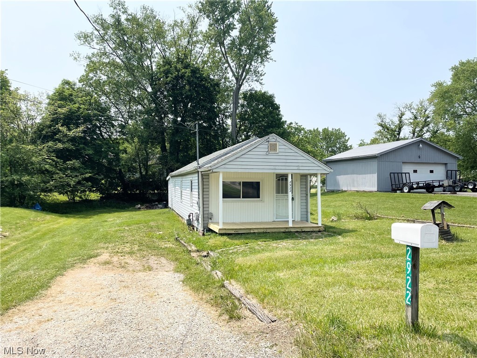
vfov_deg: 53.1
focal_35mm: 26
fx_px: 358
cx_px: 238
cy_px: 179
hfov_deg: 67.3
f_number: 1.6
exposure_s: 1/3731
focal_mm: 4.2
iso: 32
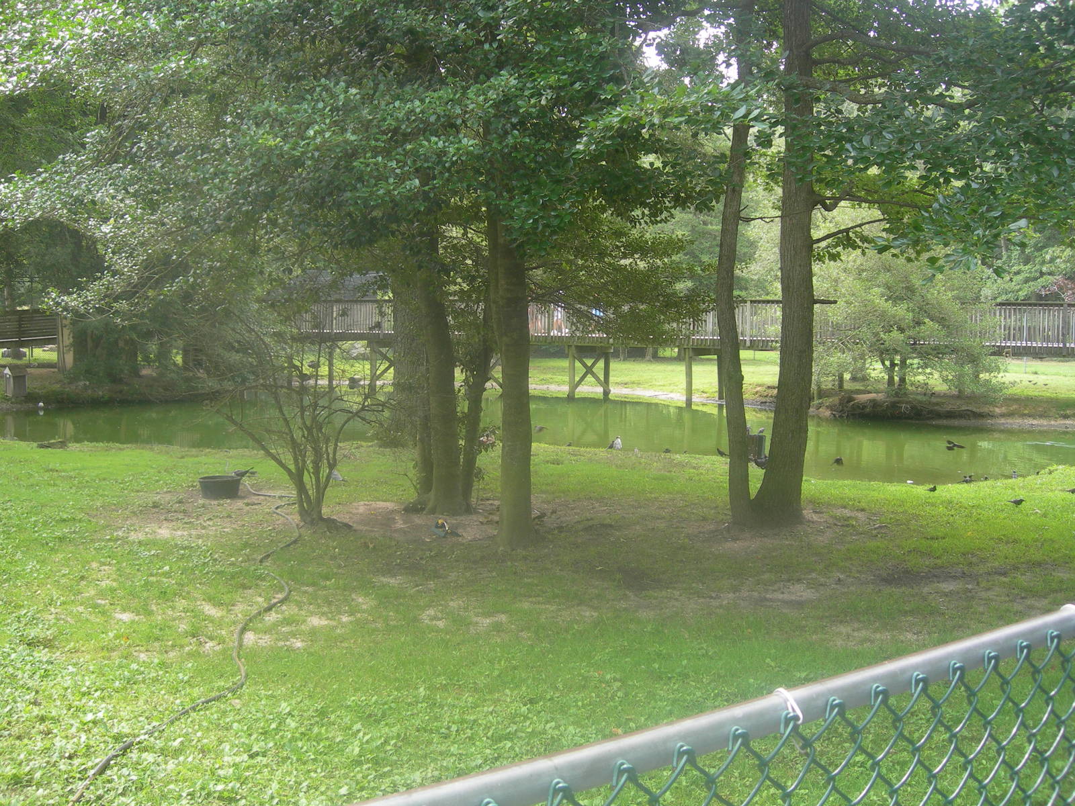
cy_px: 403
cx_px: 538
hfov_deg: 49.0
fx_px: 1180
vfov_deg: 37.7
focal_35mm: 38
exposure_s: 1/77
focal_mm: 7.8
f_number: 2.8
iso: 50
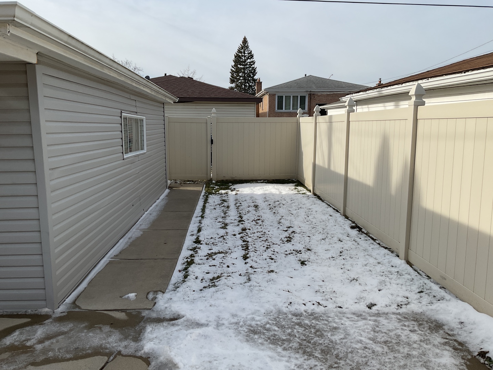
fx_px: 413
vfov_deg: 48.2
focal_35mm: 29
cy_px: 185
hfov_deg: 61.7
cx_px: 246
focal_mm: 3
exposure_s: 1/2667
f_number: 1.8
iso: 16
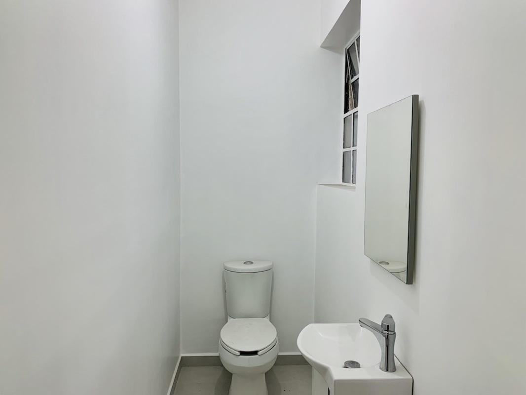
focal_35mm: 26
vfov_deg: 53.1
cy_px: 198
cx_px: 263
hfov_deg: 67.3
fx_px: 395
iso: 64
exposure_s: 1/60
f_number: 1.8
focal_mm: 4.25
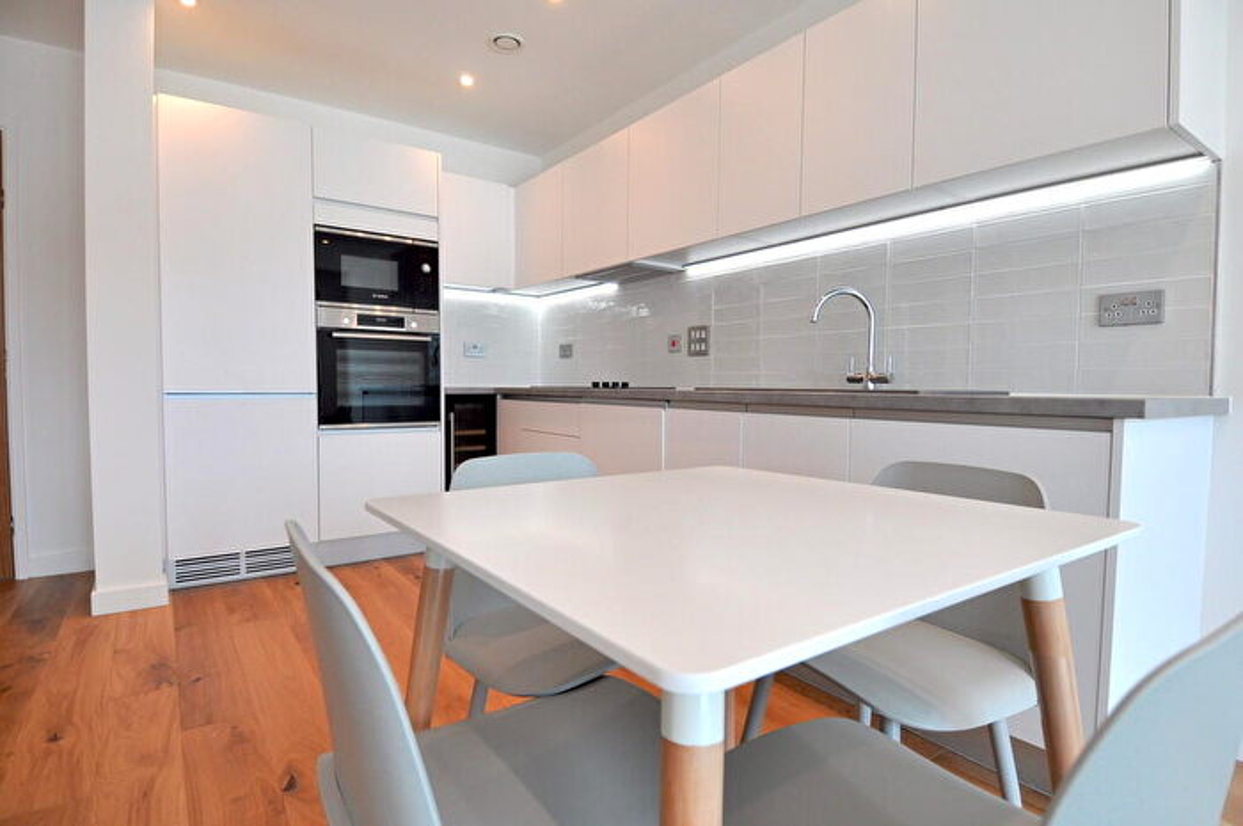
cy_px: 413
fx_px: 621
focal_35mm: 18
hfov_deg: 90.1
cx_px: 622
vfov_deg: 67.3
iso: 400
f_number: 5.6
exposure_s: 1/125
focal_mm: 12
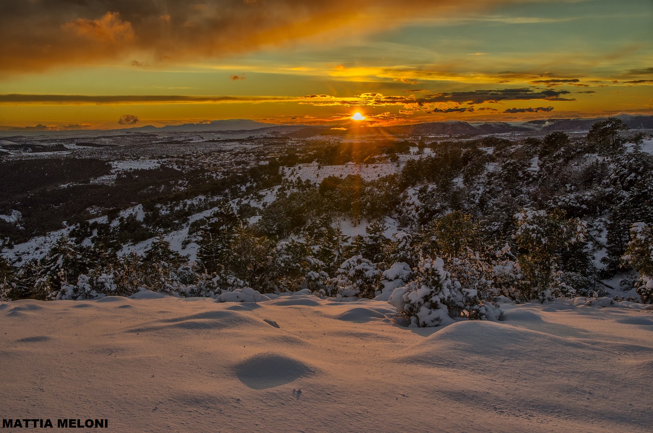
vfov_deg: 34.1
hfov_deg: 49.6
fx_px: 706
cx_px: 326
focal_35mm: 39
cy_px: 216
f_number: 11
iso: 250
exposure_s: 1/250
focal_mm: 26
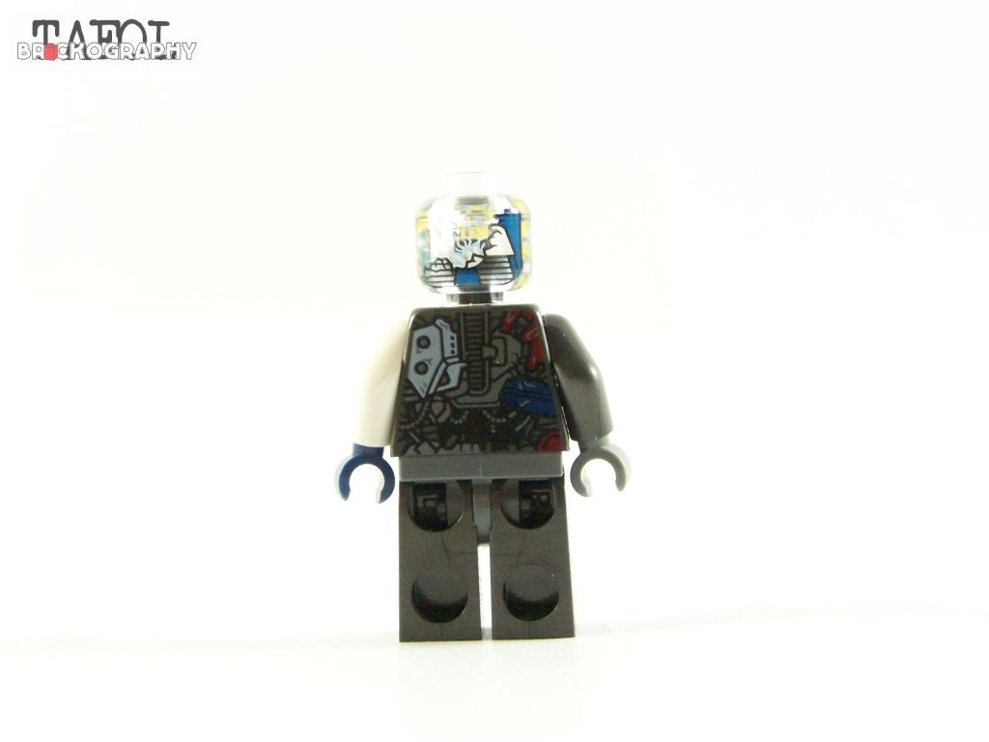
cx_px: 494
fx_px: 2686
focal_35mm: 94
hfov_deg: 20.9
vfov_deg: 15.7
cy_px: 371
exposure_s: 1/60
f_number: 3.6
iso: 400
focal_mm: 15.6
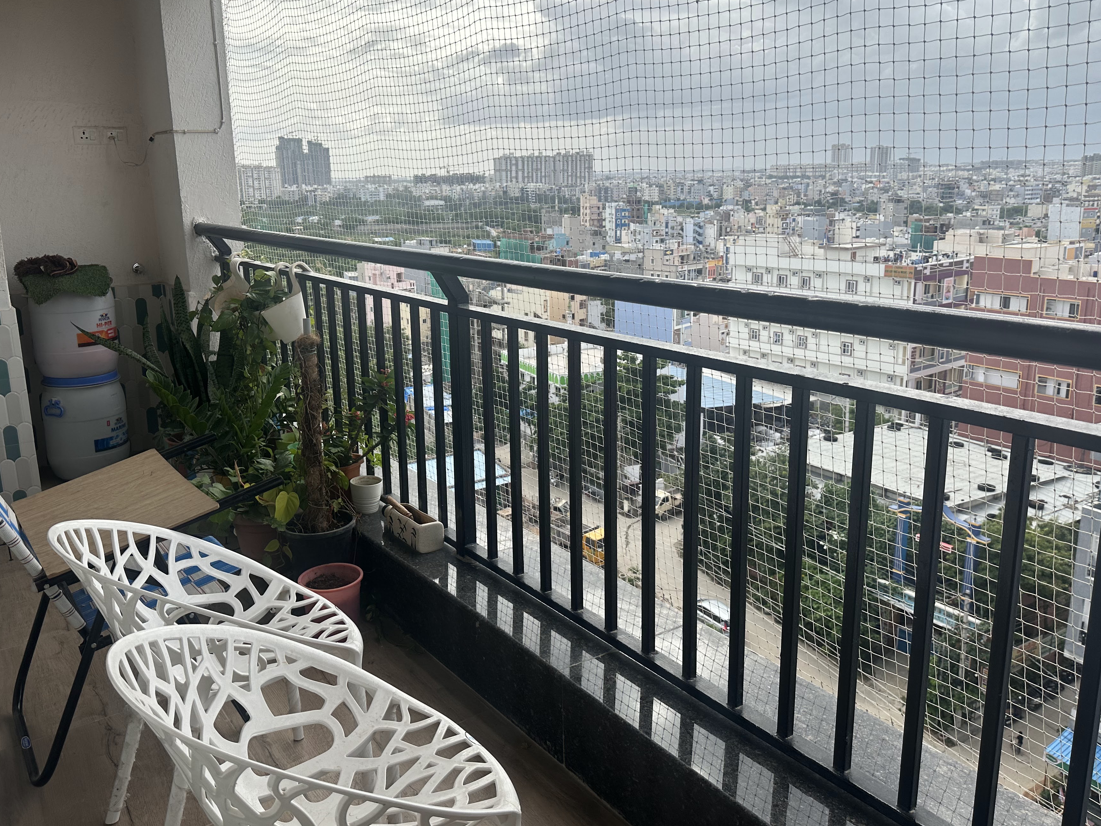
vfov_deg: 49.7
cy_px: 381
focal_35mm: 28
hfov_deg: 63.3
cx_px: 501
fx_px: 891
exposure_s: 1/2967
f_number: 1.78
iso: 80
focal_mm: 6.86
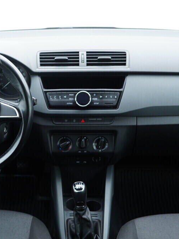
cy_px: 121
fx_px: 365
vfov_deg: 36.2
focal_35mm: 53
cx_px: 58
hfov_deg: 27.3
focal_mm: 24
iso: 320
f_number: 2.8
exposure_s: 1/40
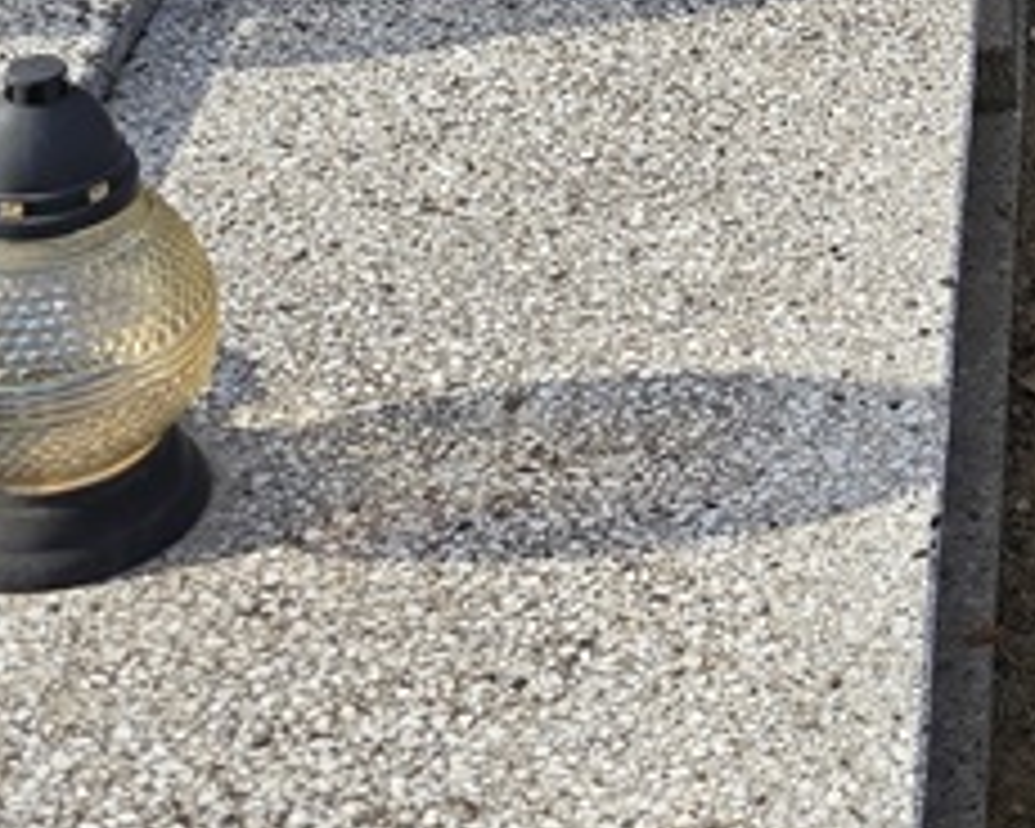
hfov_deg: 17.0
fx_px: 3063
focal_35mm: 100
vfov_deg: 14.4
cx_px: 1634
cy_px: -410
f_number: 1.7
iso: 12
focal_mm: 6.3
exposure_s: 1/369
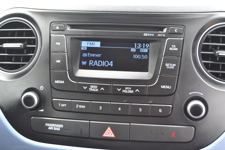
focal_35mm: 57
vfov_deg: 23.8
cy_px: 75
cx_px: 112
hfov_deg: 35.1
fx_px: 356
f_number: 4.8
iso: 500
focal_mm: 38
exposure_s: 1/60
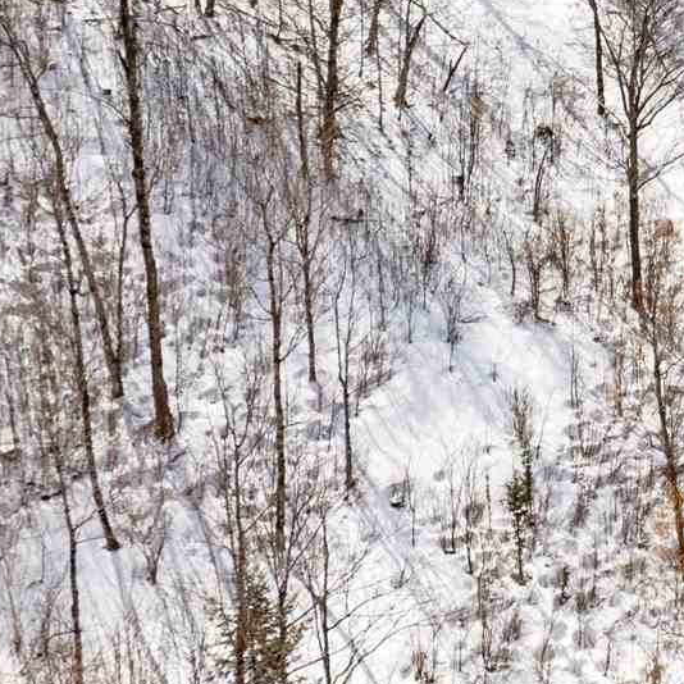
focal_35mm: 122
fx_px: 2727
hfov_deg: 13.2
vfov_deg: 13.7
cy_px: -233
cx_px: 1127
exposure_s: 1/5000
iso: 100
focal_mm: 12.29
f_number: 2.8
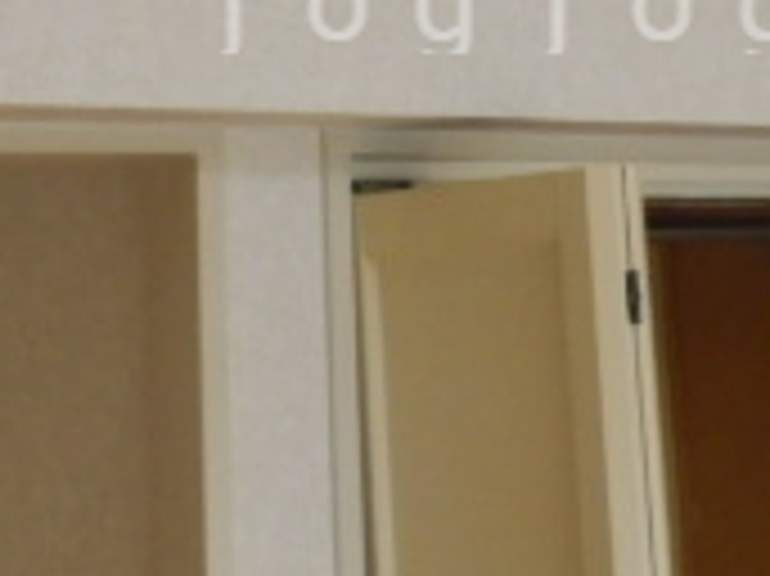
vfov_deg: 16.1
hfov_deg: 21.7
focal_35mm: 90
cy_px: 0
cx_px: 513
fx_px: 2001
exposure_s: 1/30
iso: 320
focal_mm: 4.2
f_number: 3
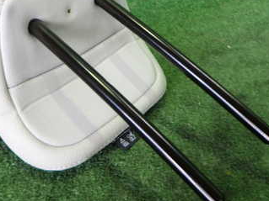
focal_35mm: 47
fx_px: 365
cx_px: 115
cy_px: 83
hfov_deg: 40.4
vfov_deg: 30.8
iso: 200
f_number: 2
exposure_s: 1/30
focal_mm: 4.5
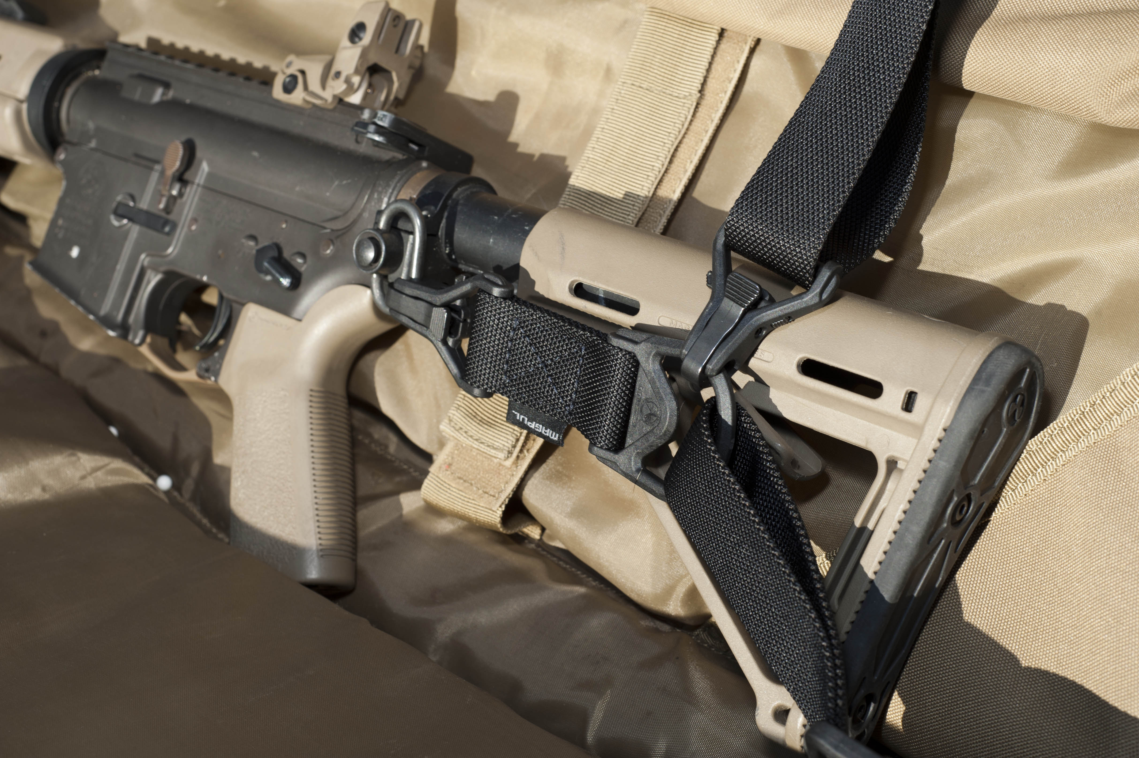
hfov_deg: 39.6
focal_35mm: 50
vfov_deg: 27.0
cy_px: 379
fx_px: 1581
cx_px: 570
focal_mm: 50
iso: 200
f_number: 10
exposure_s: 1/160
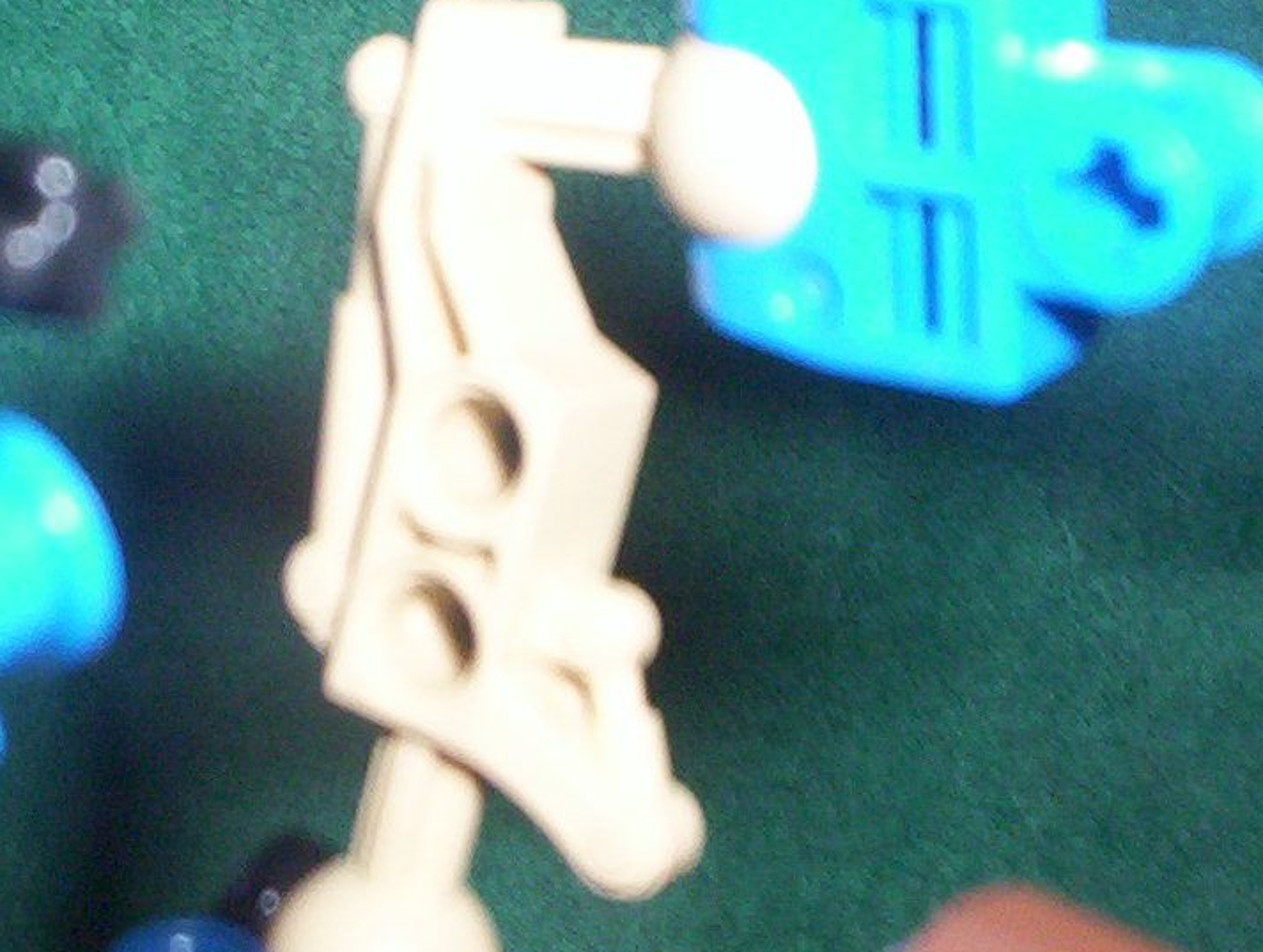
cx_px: 537
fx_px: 3181
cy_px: 200
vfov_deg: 16.9
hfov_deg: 22.4
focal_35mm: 87
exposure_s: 1/60
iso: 140
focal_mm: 4.99
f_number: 4.5
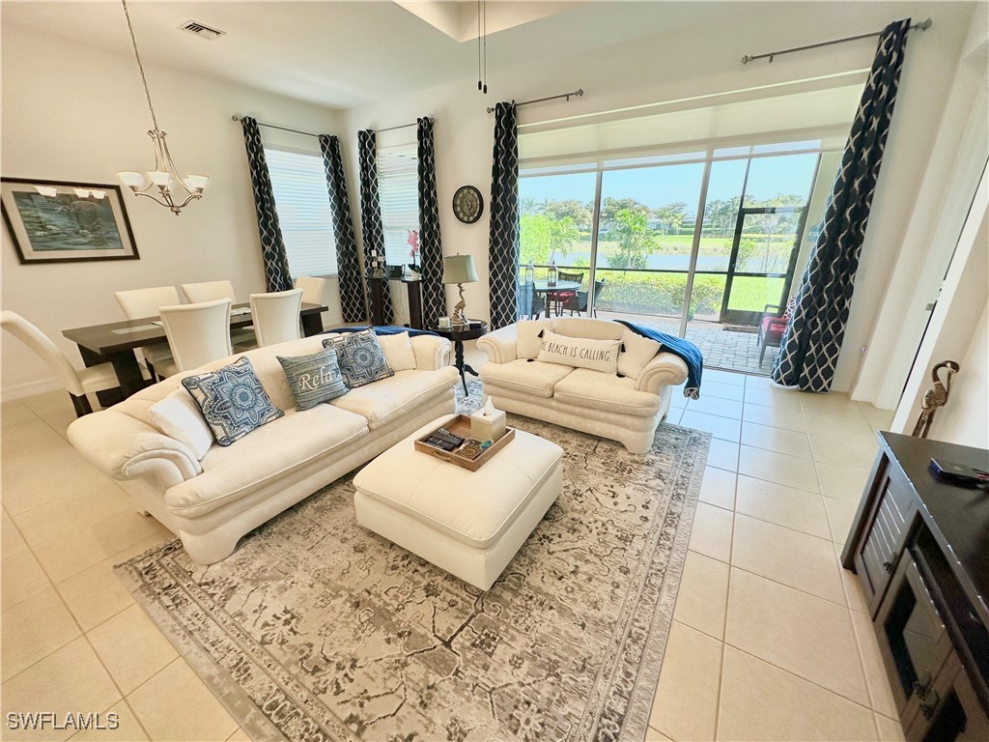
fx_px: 400
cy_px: 371
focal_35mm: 14
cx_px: 494
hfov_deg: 102.1
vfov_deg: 85.7
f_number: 2.2
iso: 40
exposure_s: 1/163
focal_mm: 2.22
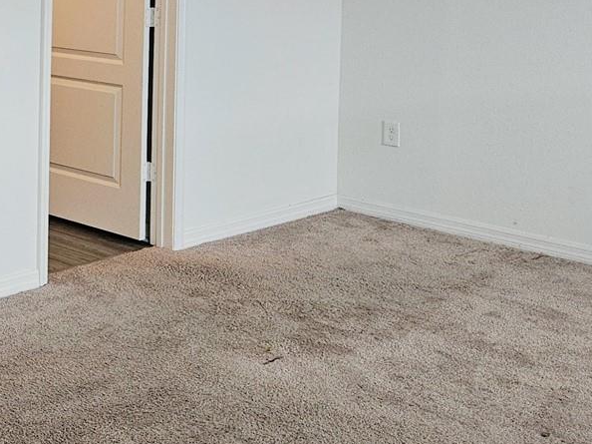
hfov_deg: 27.5
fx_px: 1060
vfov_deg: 22.6
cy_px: -13
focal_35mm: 62
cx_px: -118
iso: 80
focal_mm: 5.4
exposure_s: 1/60
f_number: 1.8
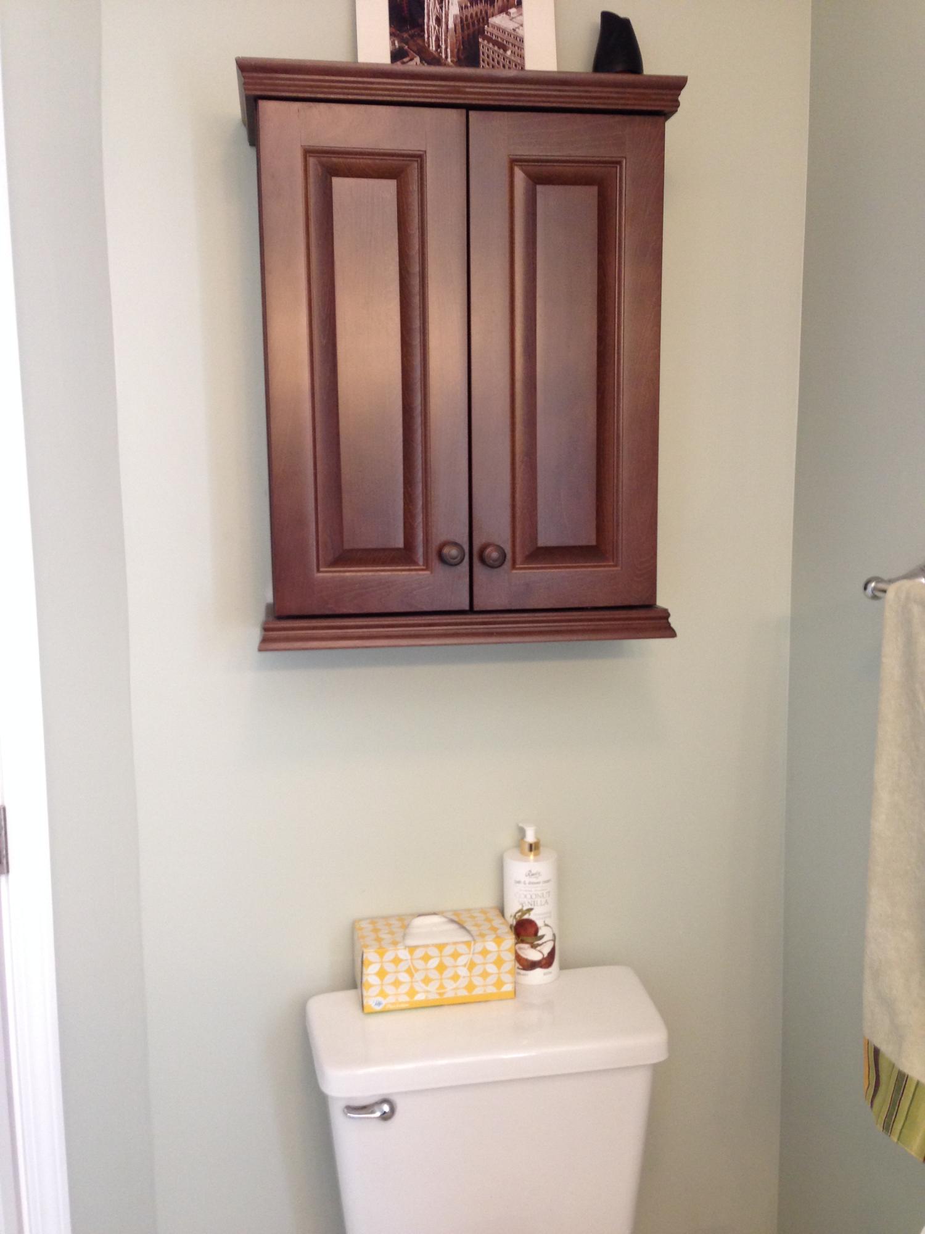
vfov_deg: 55.4
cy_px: 617
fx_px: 1176
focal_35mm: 33
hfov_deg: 42.9
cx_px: 462
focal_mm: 4.12
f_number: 2.4
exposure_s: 1/20
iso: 125
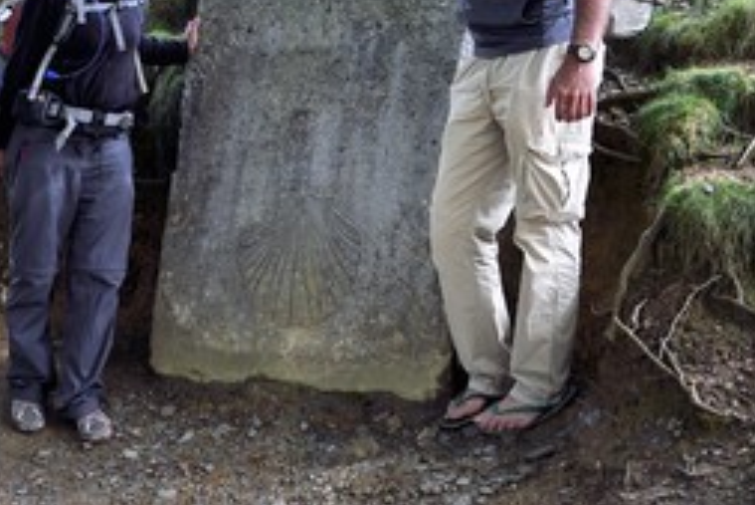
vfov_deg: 18.5
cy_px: 90
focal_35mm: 73
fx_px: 1532
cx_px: 266
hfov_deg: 27.6
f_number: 5
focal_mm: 44
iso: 200
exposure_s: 1/80
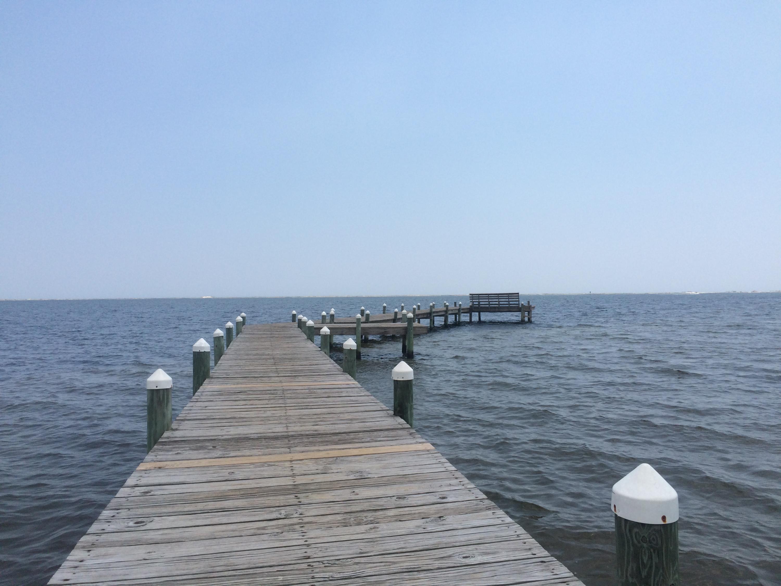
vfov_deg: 48.2
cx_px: 390
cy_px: 293
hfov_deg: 61.7
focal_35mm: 29
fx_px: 654
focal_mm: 4.15
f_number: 2.2
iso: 32
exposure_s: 1/3731
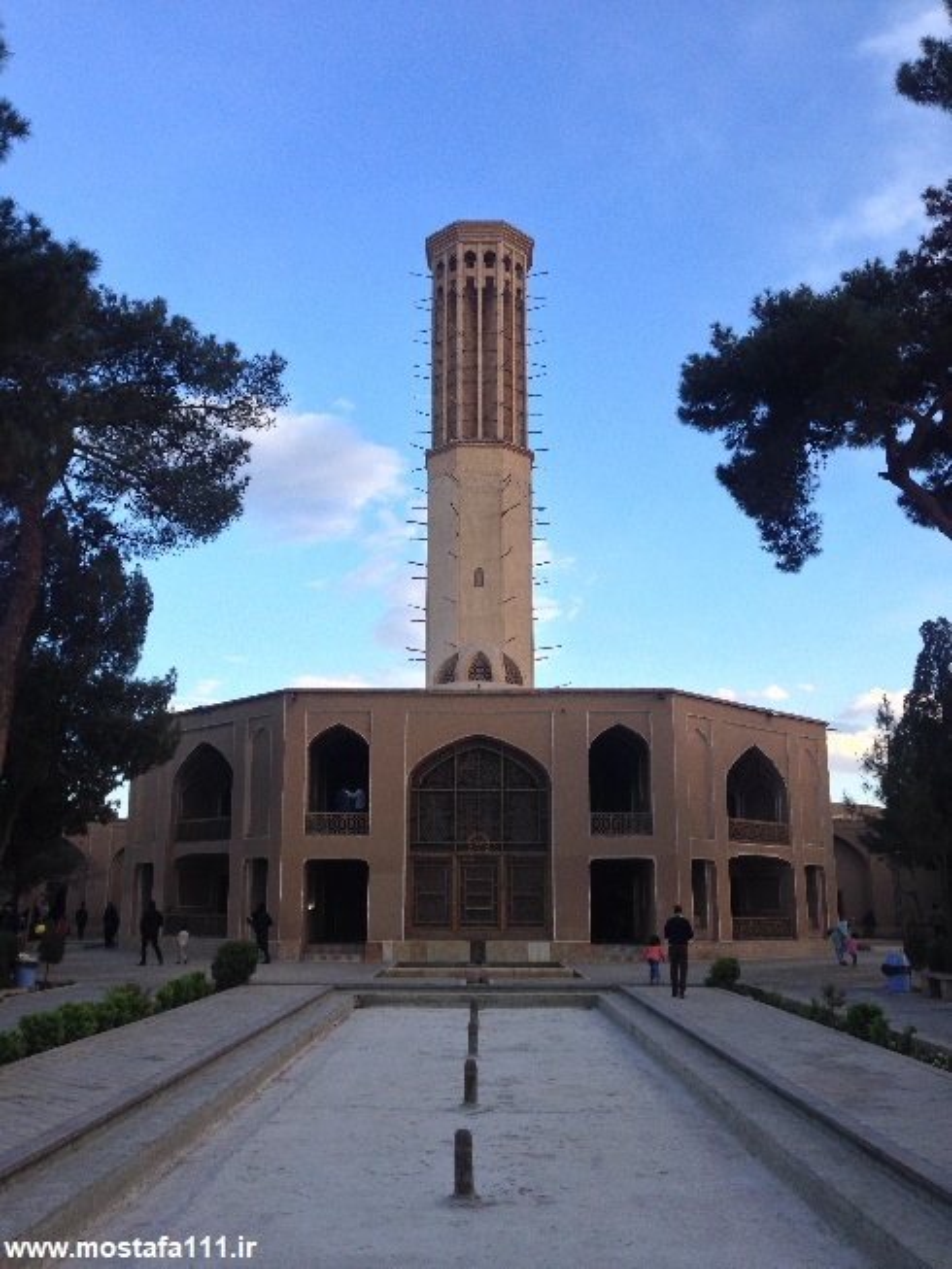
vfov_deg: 55.3
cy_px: 634
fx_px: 1210
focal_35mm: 33
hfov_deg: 43.0
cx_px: 476
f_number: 2.4
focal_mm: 4.12
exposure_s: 1/437
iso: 50
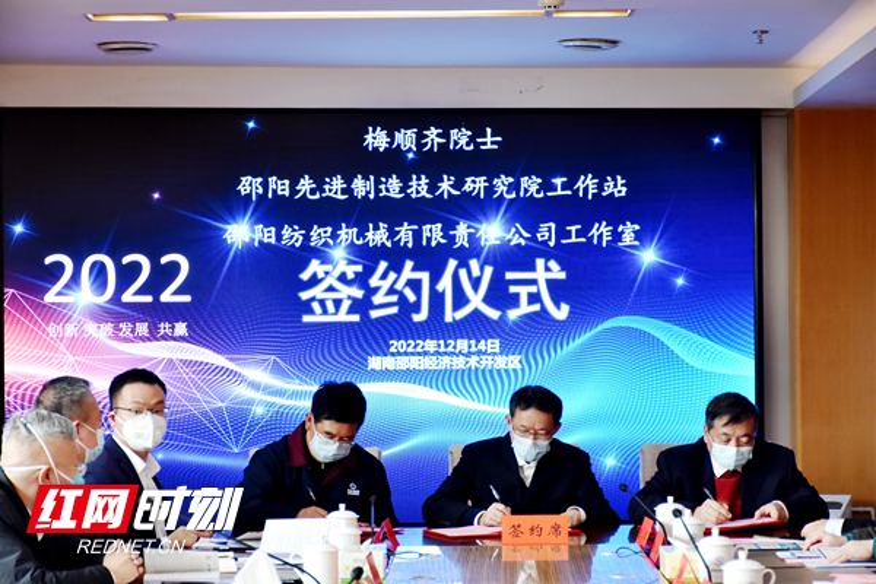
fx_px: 2409
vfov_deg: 13.8
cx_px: 438
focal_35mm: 99
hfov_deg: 20.6
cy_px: 292
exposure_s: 1/80
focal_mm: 66
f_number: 5
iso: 800
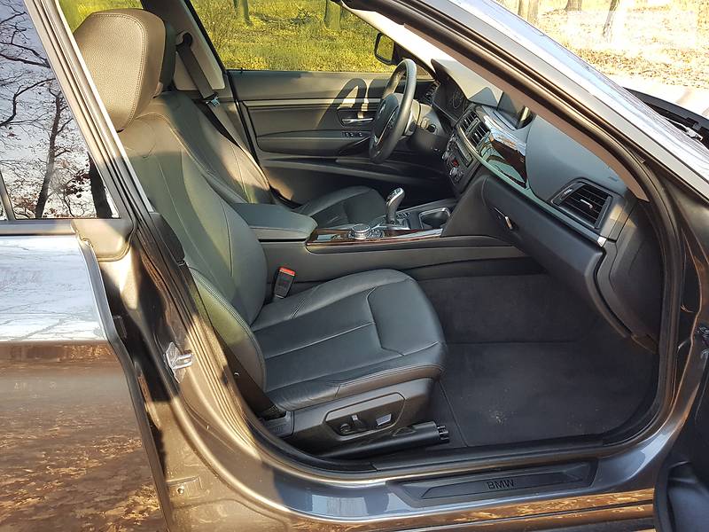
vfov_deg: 53.1
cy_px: 266
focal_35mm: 26
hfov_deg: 67.3
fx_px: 533
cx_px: 354
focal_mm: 4.2
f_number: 1.7
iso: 80
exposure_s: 1/100
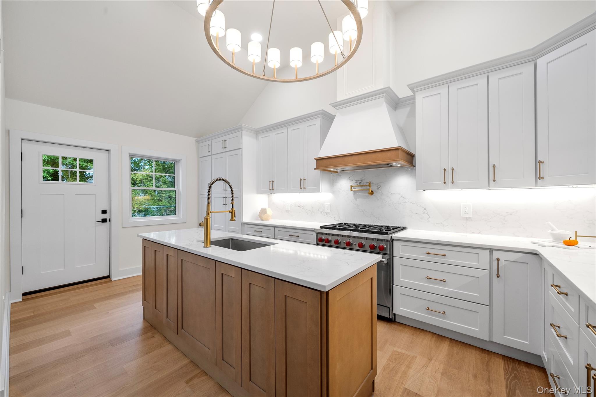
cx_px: 298
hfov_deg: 104.3
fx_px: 232
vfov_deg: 81.2
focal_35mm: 14
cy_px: 198
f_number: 9
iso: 500
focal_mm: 14
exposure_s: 1/5
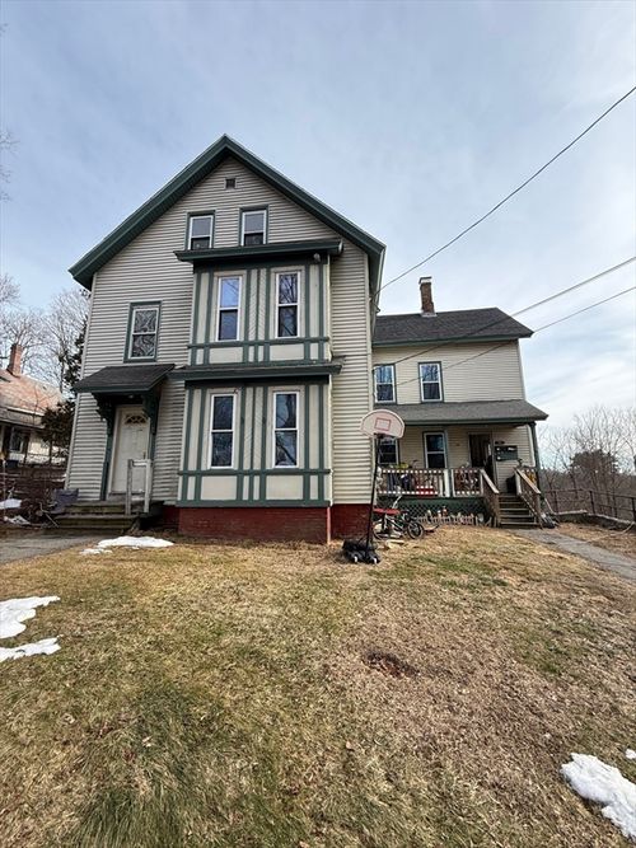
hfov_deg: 85.7
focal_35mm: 14
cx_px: 318
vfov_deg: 102.1
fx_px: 343
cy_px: 424
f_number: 2.2
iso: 64
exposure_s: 1/709
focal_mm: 2.22
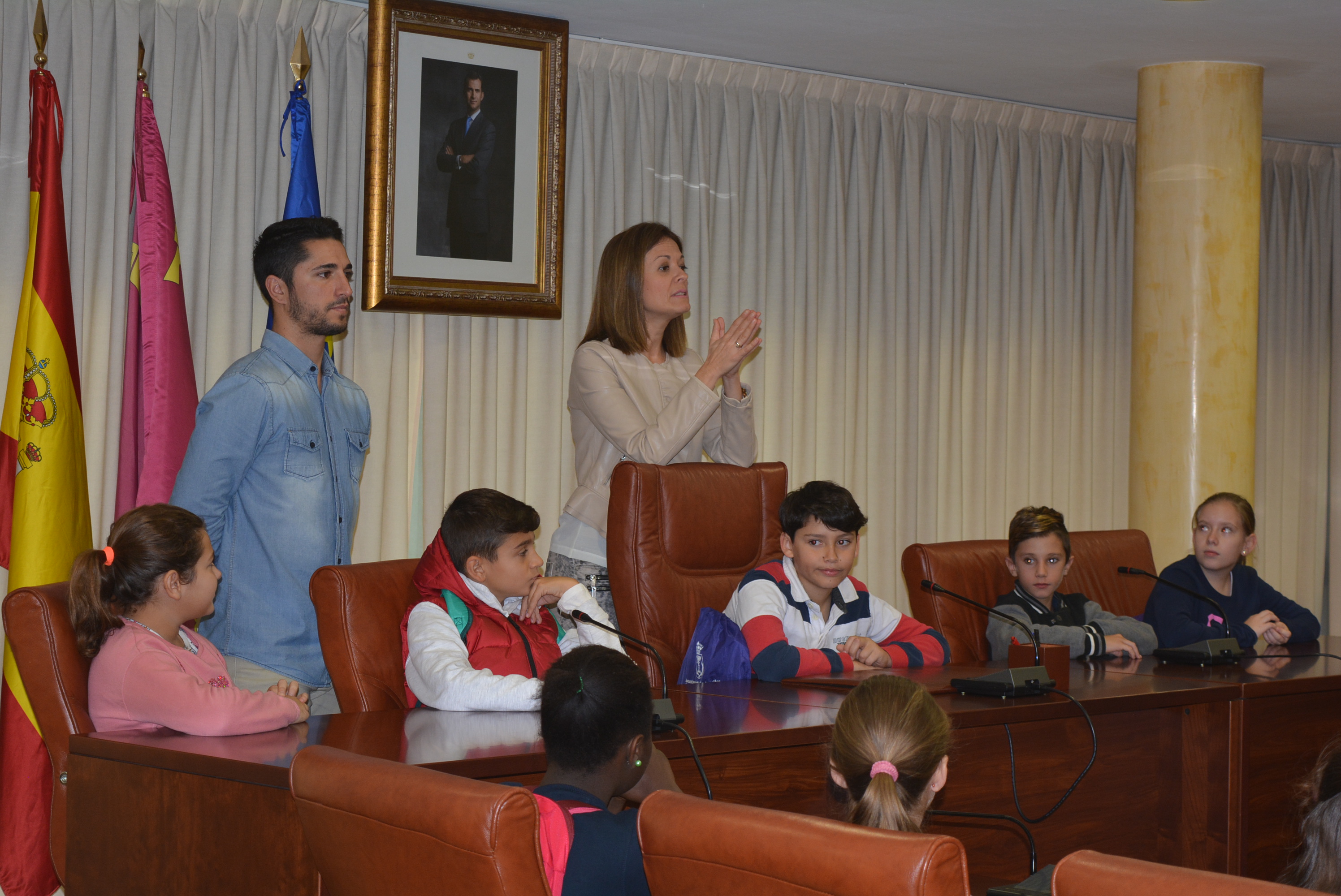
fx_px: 2908
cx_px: 670
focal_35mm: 78
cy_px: 448
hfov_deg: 26.0
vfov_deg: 17.5
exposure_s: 1/60
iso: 400
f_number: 5.6
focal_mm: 52
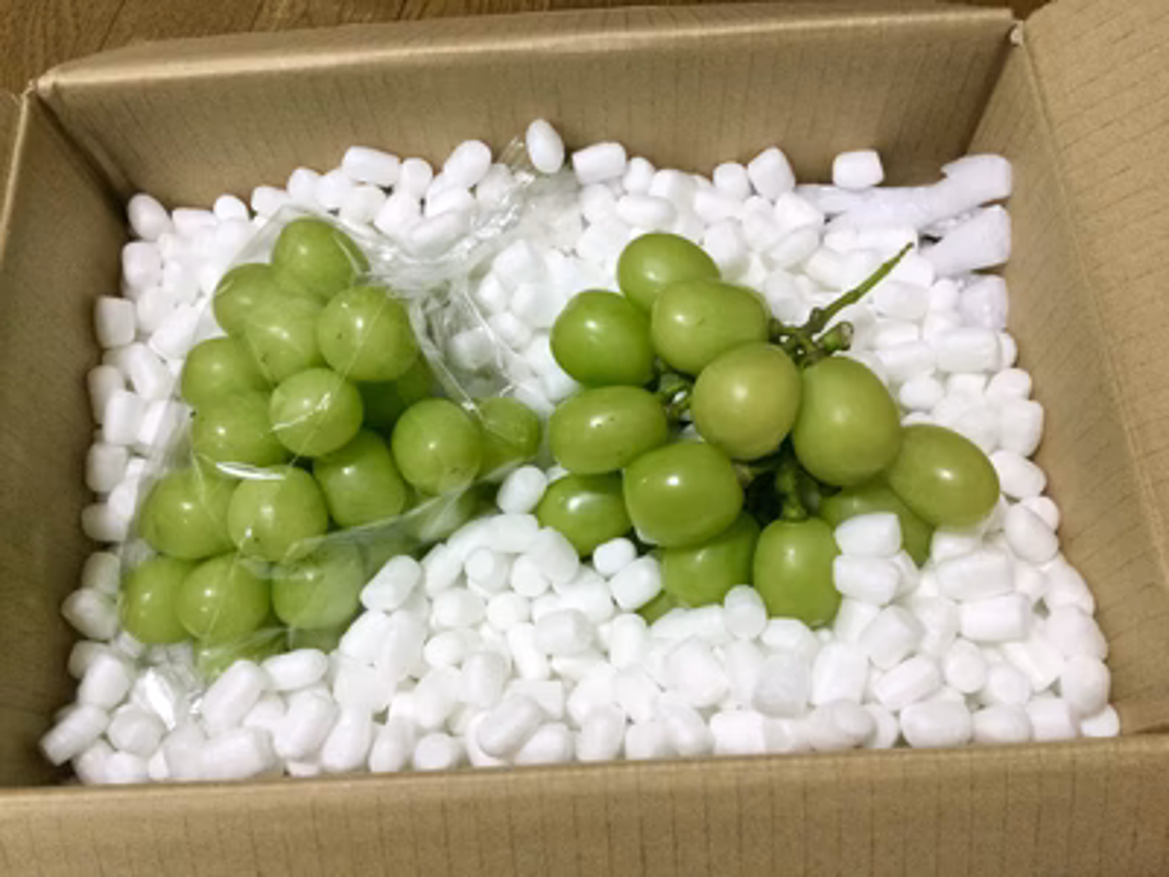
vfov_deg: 45.4
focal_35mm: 31
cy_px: 438
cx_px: 584
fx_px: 1047
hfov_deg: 58.4
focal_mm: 3.3
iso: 160
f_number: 2.4
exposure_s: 1/30
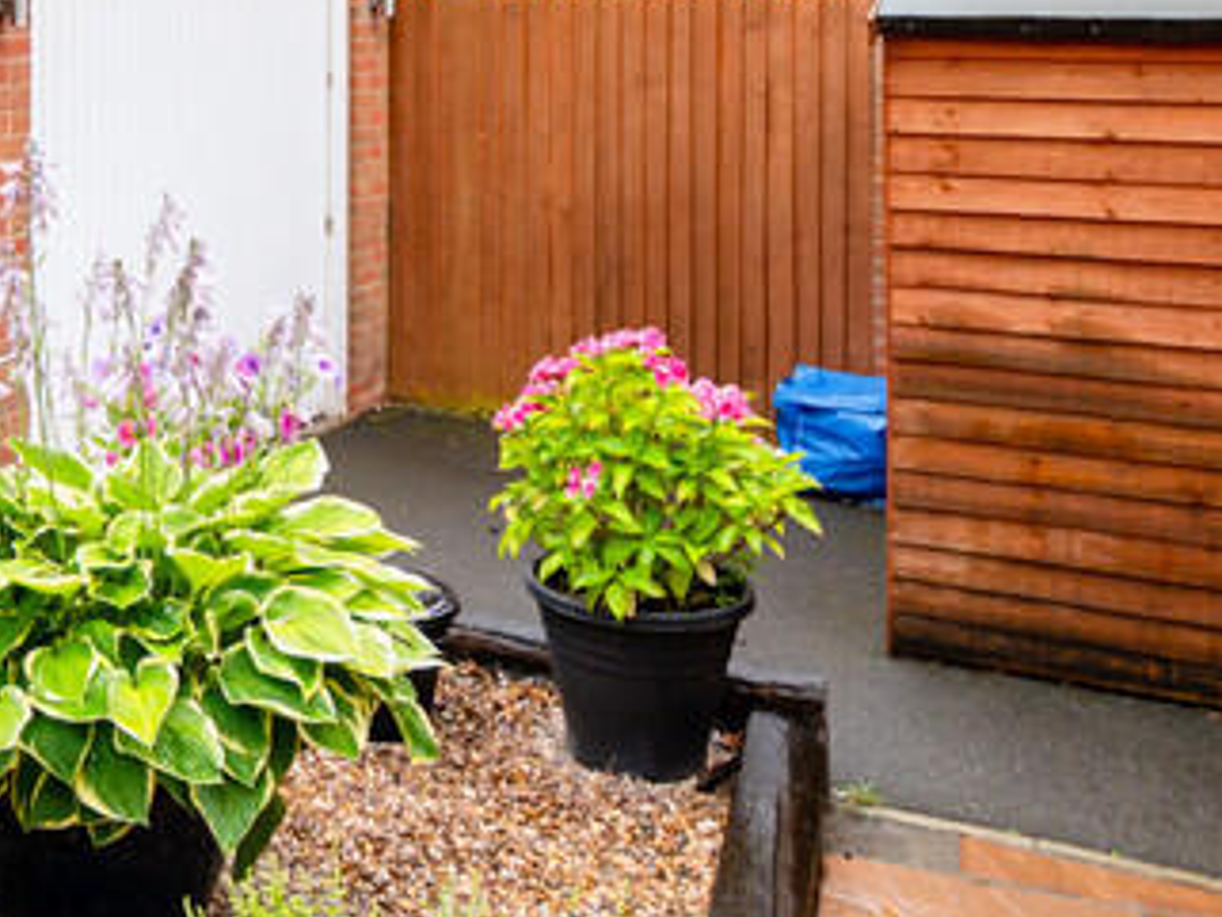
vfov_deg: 29.5
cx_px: 168
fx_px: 1624
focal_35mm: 46
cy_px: 2
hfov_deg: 38.9
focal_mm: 10
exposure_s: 1/125
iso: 160
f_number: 4.5
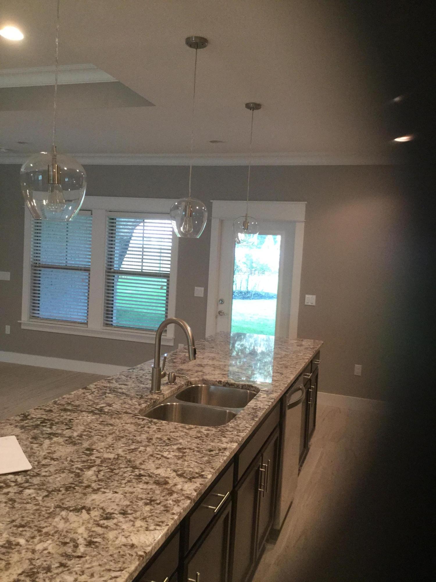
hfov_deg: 45.4
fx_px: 521
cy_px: 291
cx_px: 218
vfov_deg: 58.4
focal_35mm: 31
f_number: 2.4
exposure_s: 1/30
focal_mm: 3.3
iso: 200
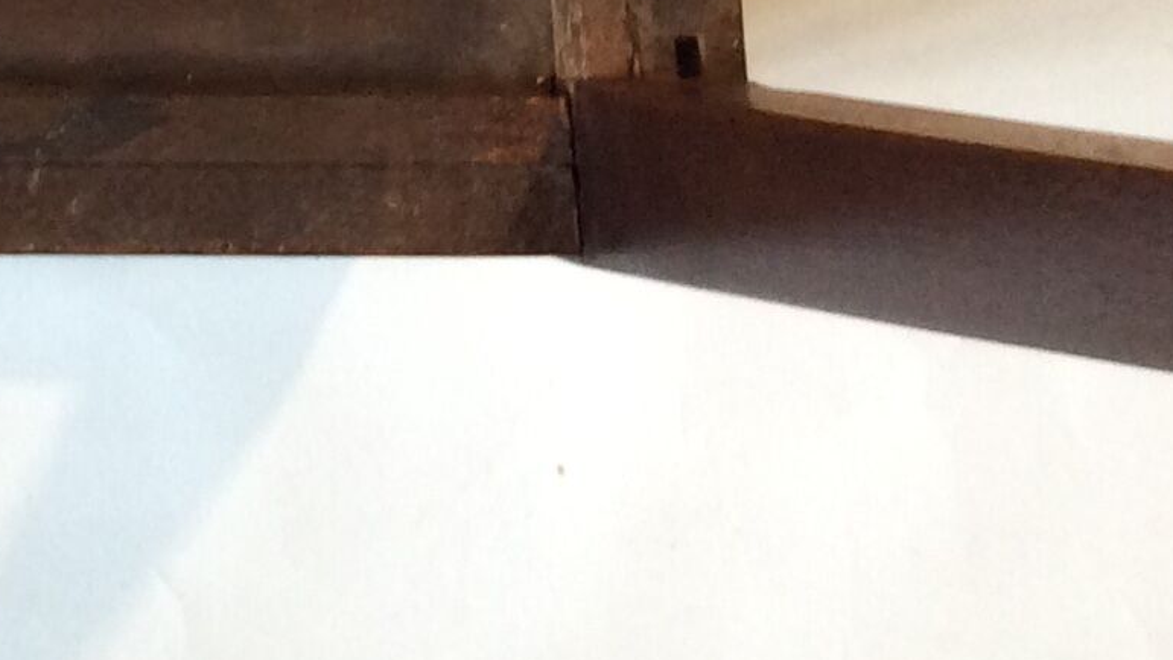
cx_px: -558
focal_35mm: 117
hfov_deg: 16.7
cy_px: -645
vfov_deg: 9.7
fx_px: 3640
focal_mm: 3.3
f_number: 2.4
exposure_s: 1/25
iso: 80
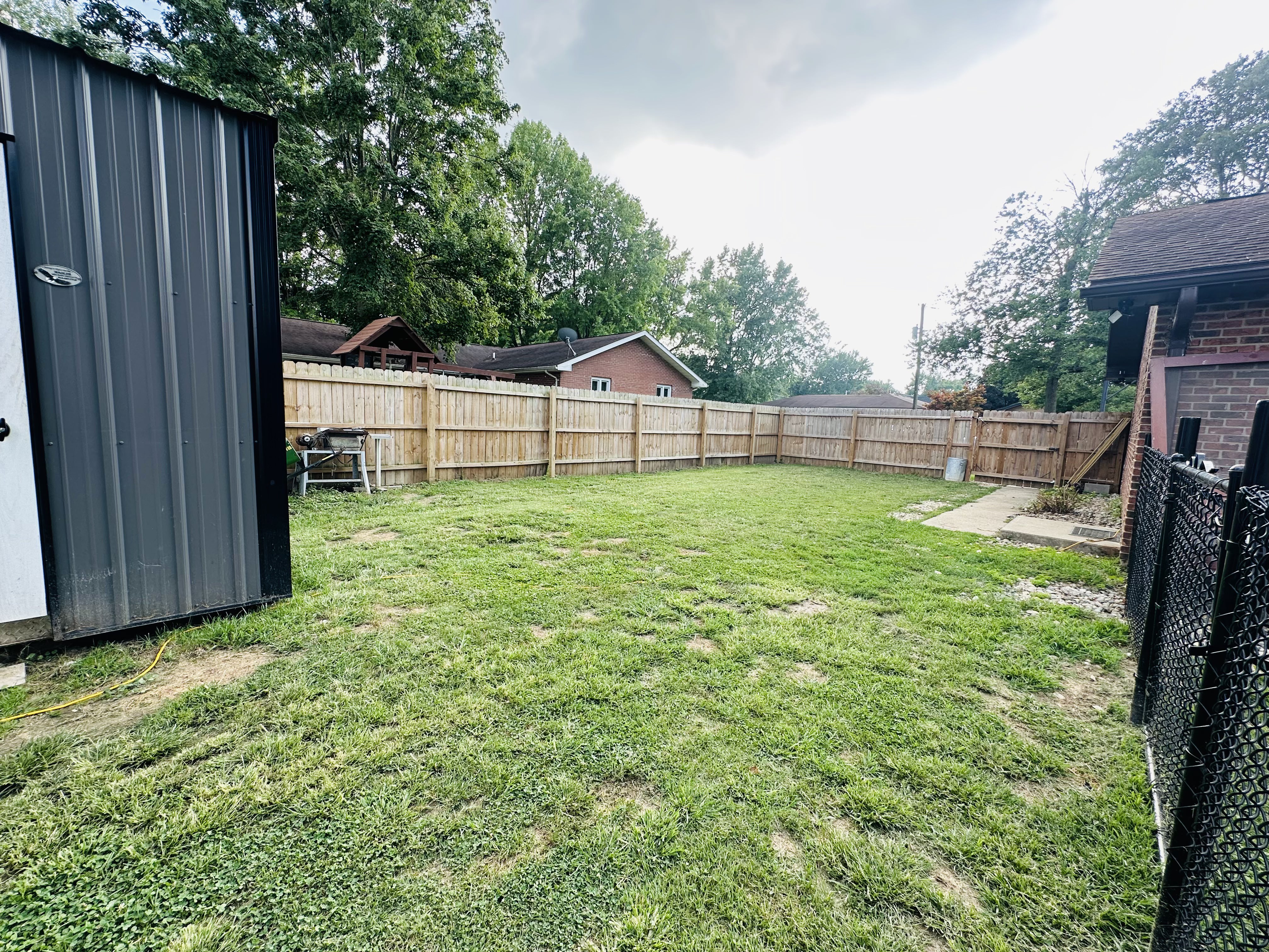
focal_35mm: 14
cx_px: 634
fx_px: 513
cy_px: 476
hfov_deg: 102.1
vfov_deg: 85.7
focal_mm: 2.22
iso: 40
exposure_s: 1/217
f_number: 2.2
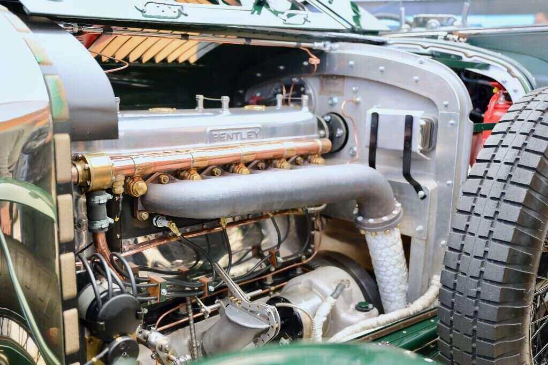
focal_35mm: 33
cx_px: 274
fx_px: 502
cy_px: 182
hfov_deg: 57.2
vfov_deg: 40.0
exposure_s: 1/40
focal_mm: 33
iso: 500
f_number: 2.8
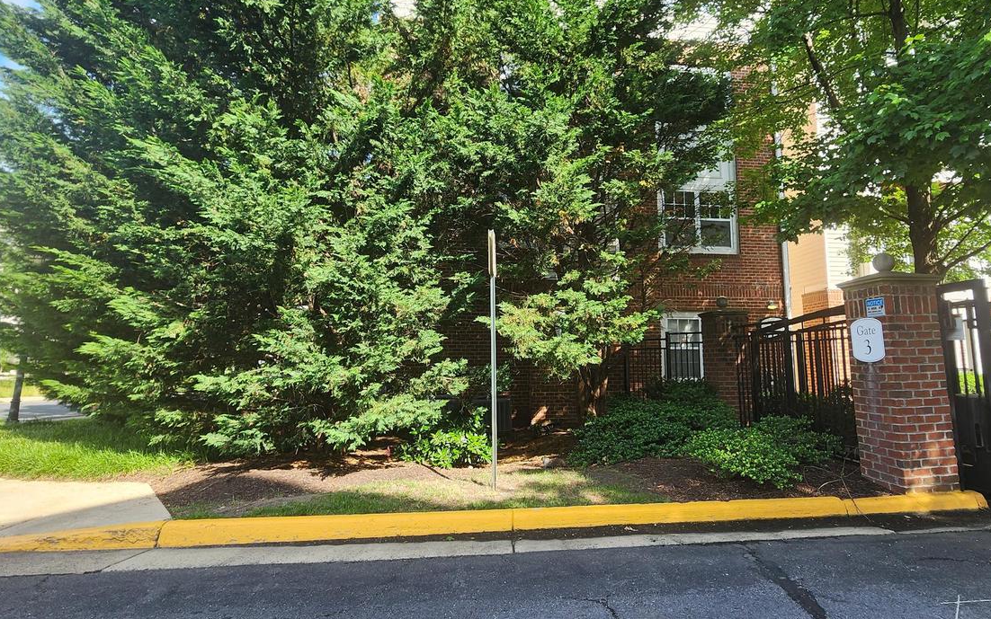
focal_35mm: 18
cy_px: 287
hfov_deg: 90.4
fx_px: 486
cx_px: 572
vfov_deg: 64.9
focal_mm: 2.2
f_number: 2.2
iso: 50
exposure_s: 1/356
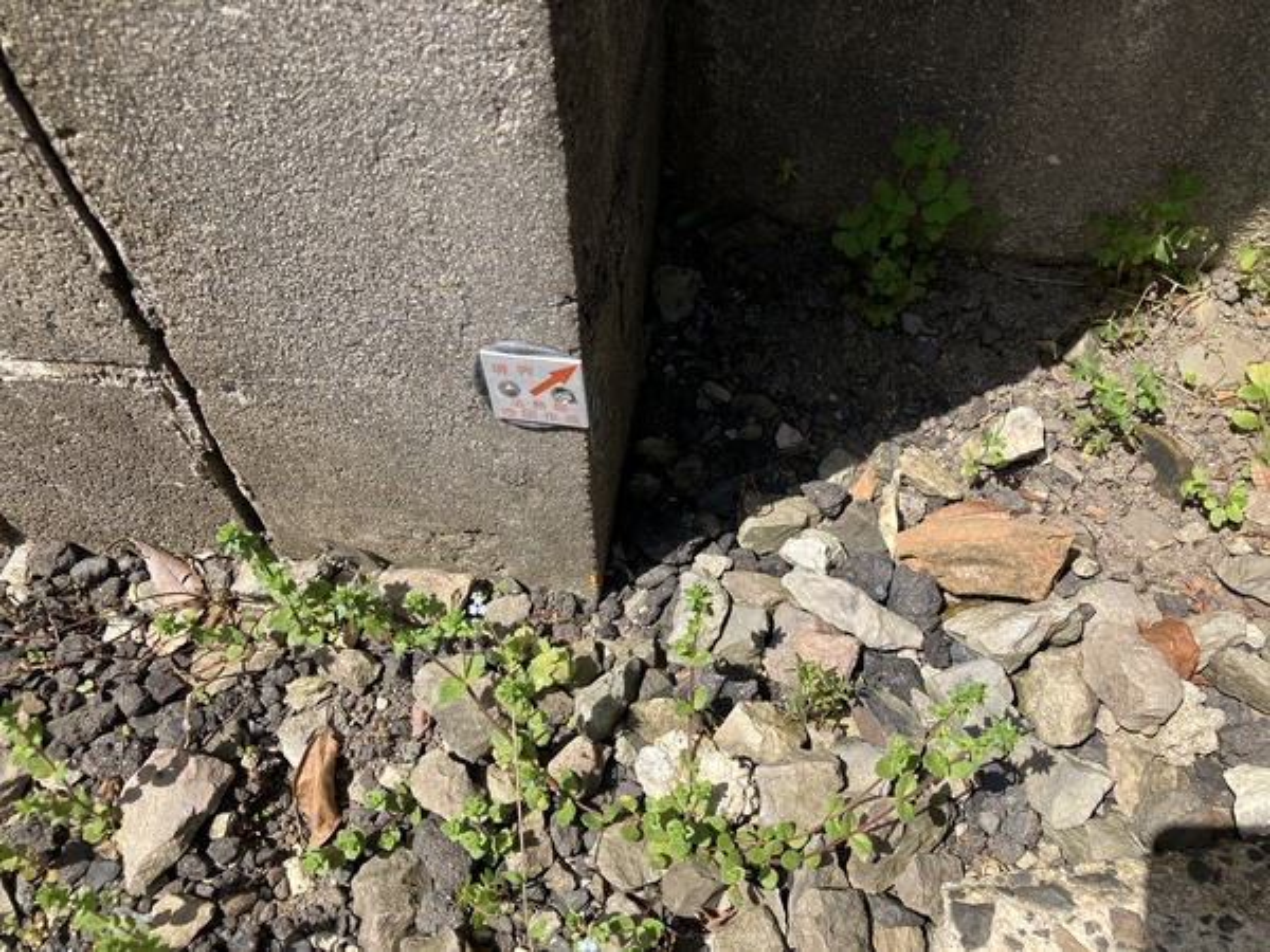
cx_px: 635
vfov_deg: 49.7
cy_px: 476
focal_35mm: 28
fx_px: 1027
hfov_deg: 63.4
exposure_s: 1/1312
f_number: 1.8
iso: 32
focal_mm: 3.99
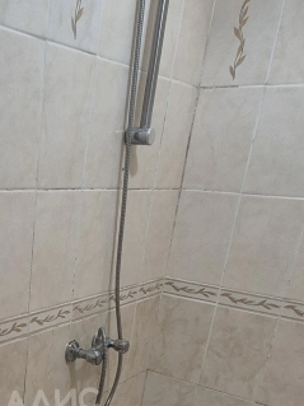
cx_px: 6
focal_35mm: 44
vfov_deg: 38.4
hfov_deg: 30.7
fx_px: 516
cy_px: 401
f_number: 2.2
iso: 125
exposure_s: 1/50
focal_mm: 1.74
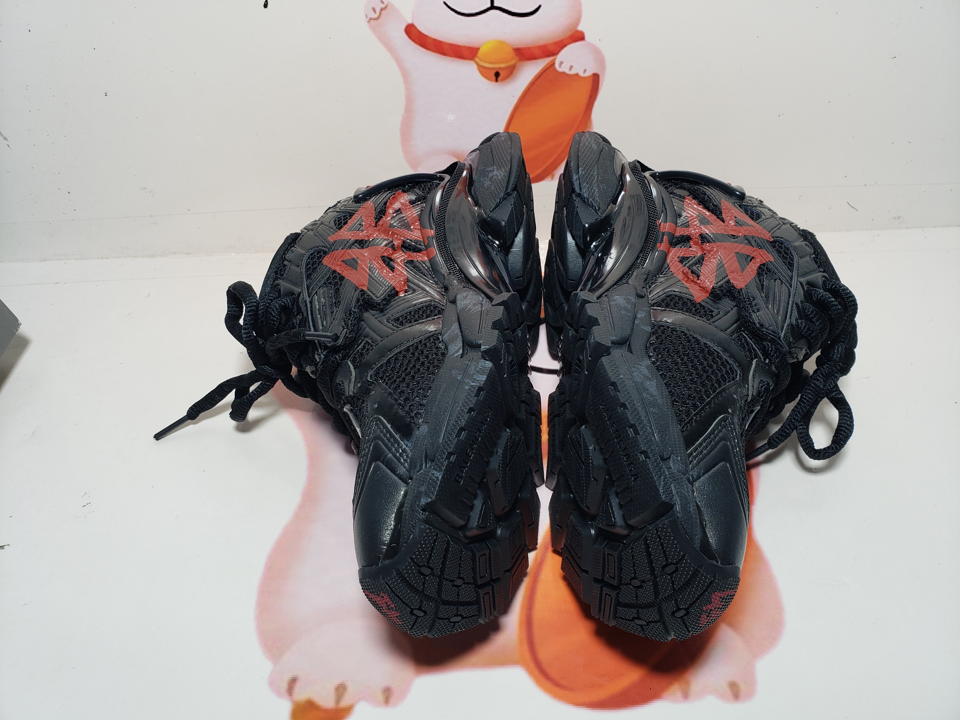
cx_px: 480
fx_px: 721
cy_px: 360
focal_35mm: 26
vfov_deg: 53.1
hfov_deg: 67.3
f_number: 2.4
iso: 50
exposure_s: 1/161
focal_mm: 4.3
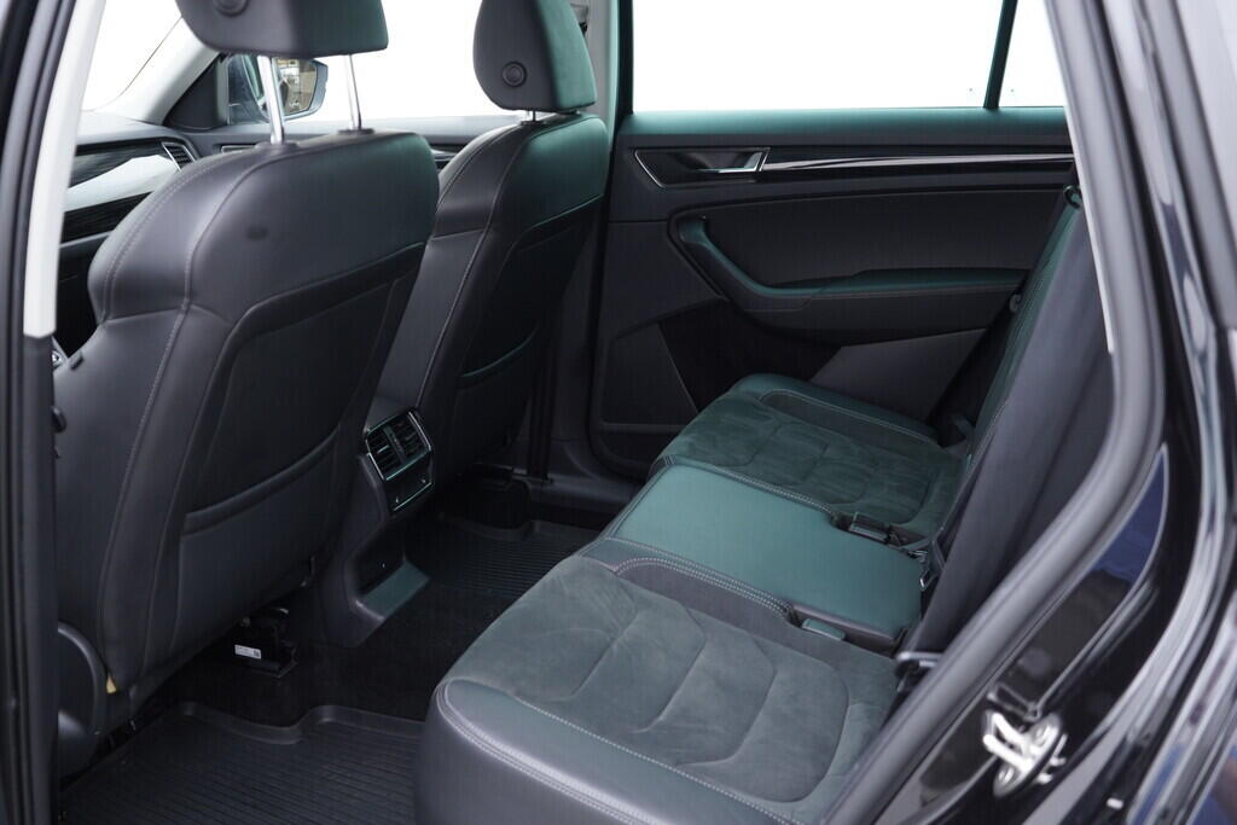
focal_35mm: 36
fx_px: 1237
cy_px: 412
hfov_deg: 53.1
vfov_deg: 36.9
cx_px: 618
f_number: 2.8
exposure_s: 1/40
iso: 320
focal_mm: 24
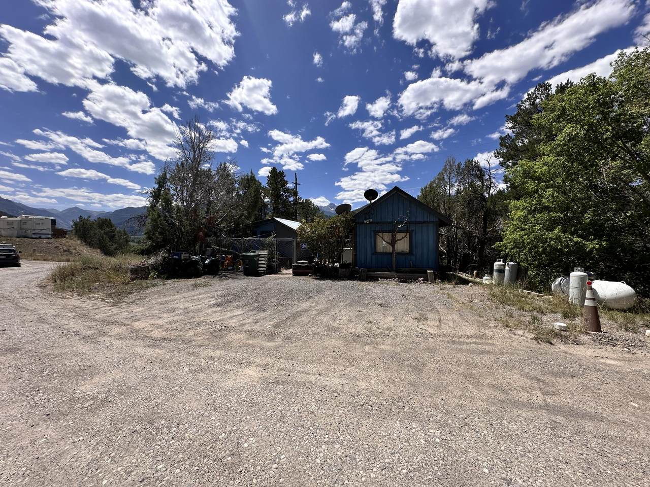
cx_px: 325
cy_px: 244
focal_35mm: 14
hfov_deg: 102.1
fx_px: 263
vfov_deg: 85.7
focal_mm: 2.22
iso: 50
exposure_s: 1/2817
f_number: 2.2
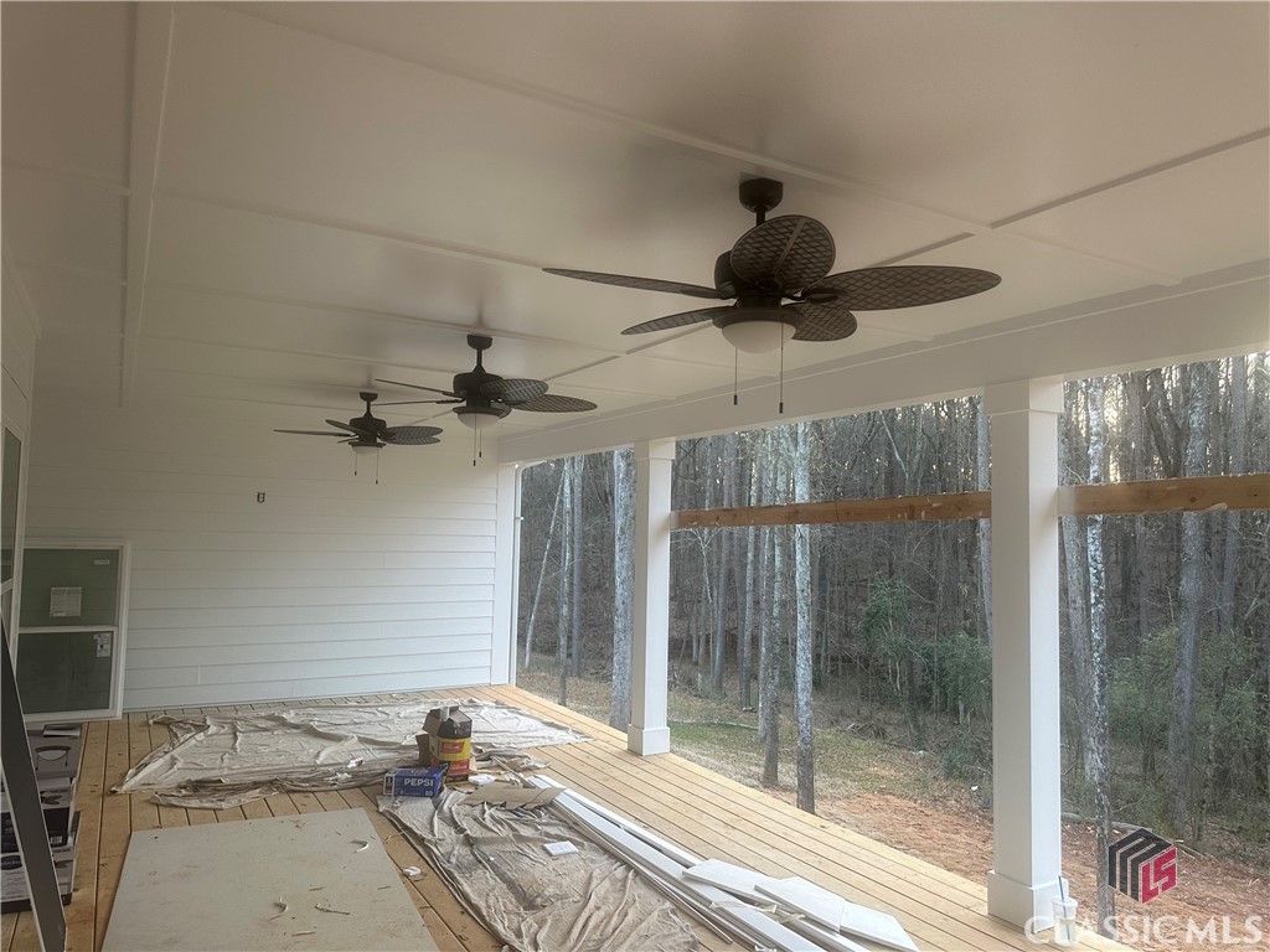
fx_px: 881
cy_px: 476
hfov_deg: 71.6
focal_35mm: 24
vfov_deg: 56.8
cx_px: 635
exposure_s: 1/121
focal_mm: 6.86
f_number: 1.78
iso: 160
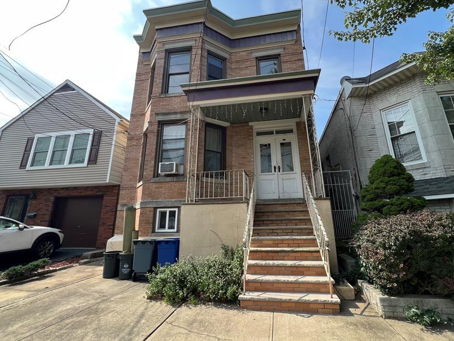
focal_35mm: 16
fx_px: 210
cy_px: 154
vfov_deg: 77.9
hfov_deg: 94.4
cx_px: 241
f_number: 1.8
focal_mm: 1.57
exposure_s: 1/723
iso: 32
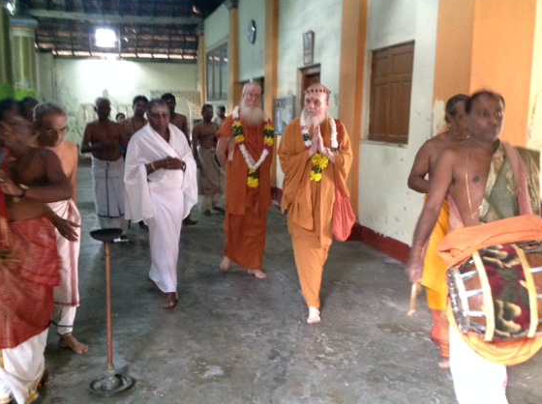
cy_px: 202
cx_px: 274
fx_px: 625
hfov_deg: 46.9
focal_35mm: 40
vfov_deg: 35.9
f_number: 2.4
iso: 500
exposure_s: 1/17
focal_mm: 4.28
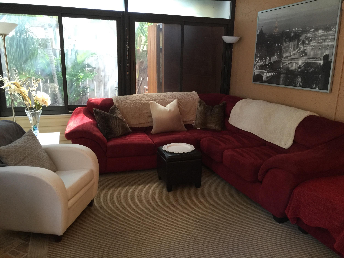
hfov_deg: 61.7
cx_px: 172
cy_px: 129
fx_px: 288
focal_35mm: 29
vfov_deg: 48.2
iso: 80
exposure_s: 1/15
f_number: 2.2
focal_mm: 4.15
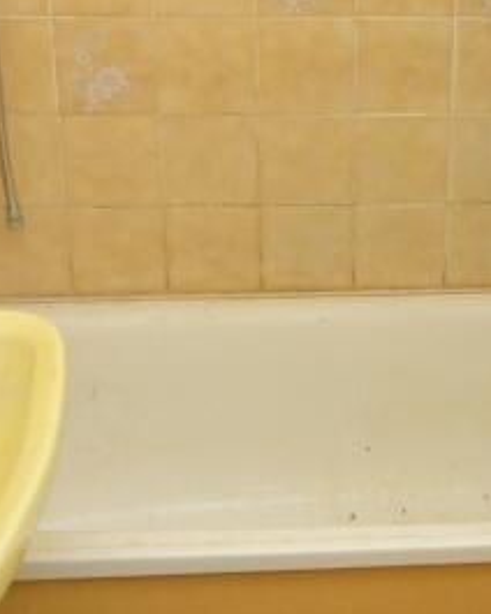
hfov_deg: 22.1
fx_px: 1235
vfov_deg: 27.8
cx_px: 408
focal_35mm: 68
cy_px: 215
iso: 100
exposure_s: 1/60
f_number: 4
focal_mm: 9
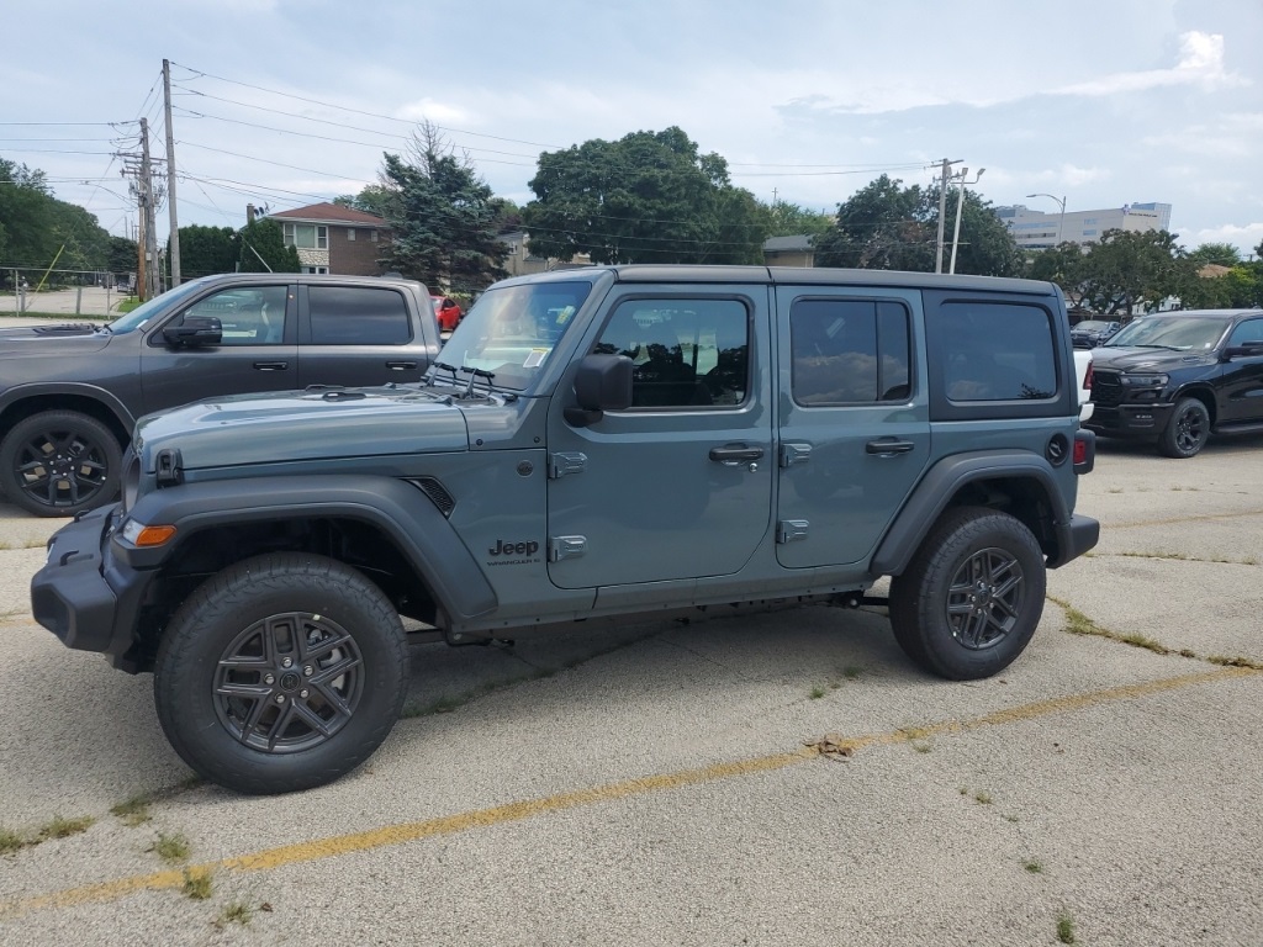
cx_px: 632
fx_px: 949
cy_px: 474
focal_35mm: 26
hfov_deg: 67.3
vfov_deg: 53.1
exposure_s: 1/2586
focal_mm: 4.3
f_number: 1.5
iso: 50
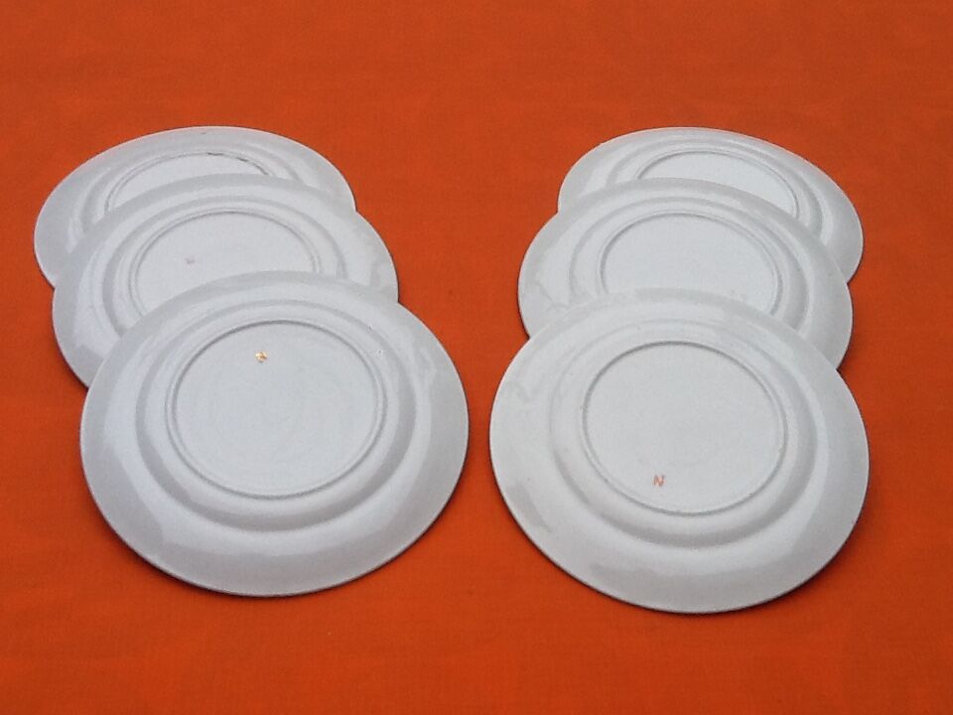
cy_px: 358
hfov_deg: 42.9
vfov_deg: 32.9
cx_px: 476
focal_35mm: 44
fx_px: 1211
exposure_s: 1/668
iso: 40
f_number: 2.4
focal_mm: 2.03
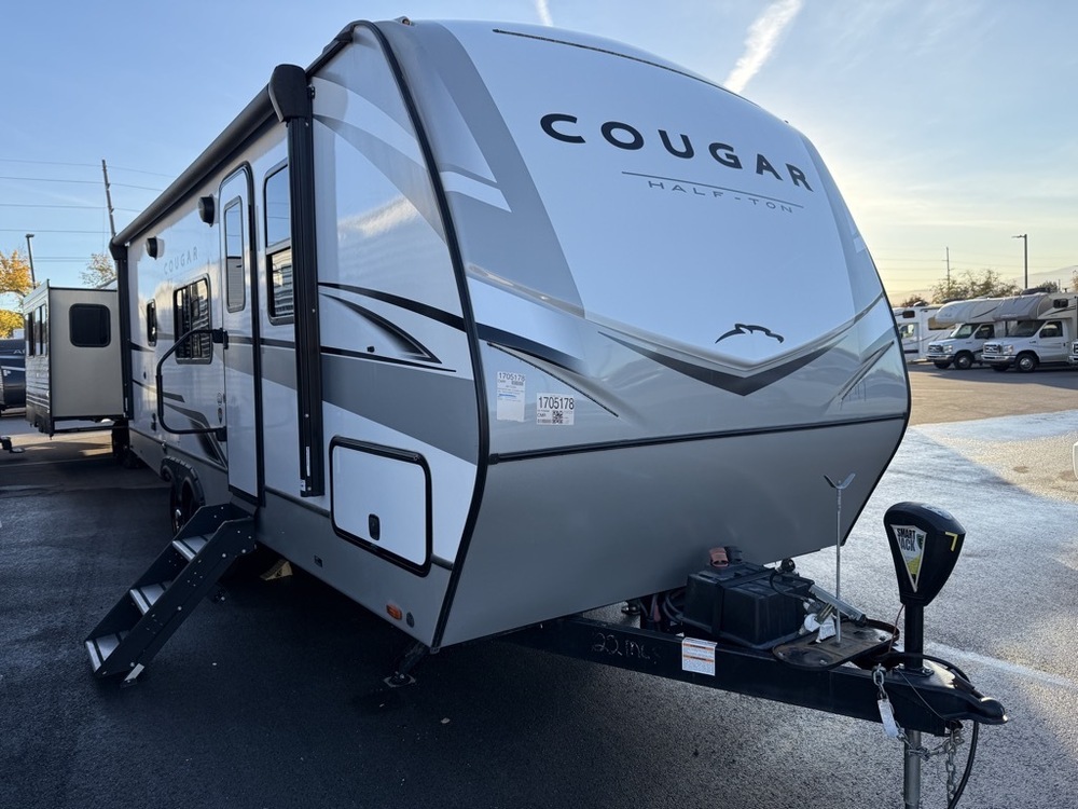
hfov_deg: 71.6
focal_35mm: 24
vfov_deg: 56.8
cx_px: 539
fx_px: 747
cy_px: 404
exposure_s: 1/1230
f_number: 1.78
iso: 100
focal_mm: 6.76
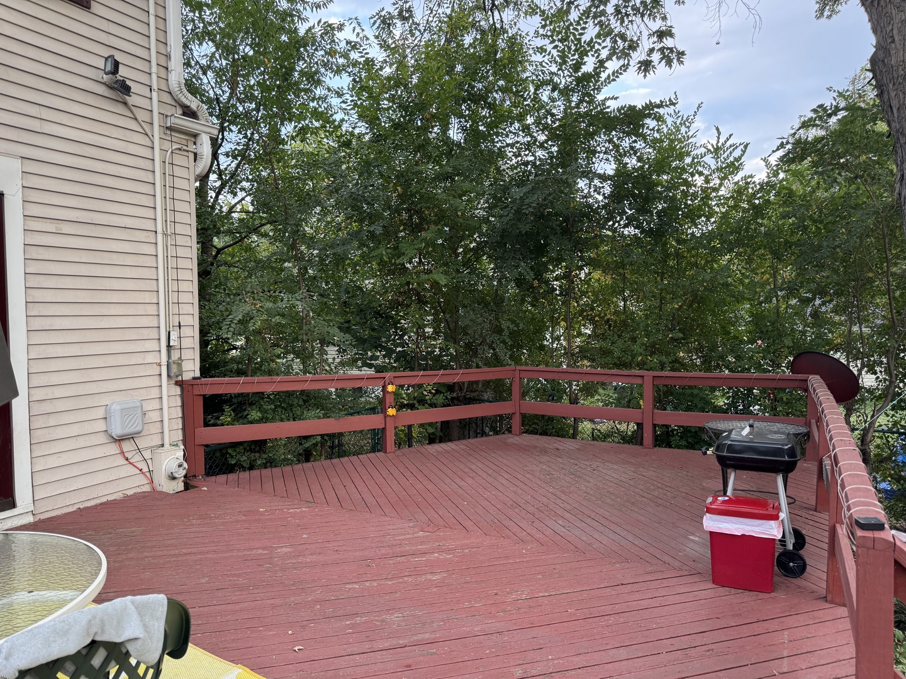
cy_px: 340
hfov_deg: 71.6
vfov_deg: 56.8
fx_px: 628
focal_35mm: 24
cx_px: 453
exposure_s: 1/121
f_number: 1.78
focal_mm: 6.76
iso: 100
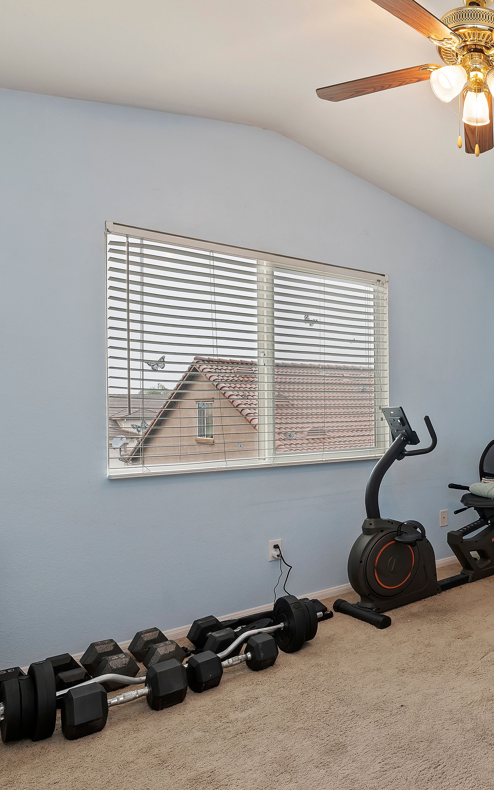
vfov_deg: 74.7
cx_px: 534
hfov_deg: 41.5
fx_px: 517
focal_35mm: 24
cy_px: 419
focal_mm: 14
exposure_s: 1/10
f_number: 10
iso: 500
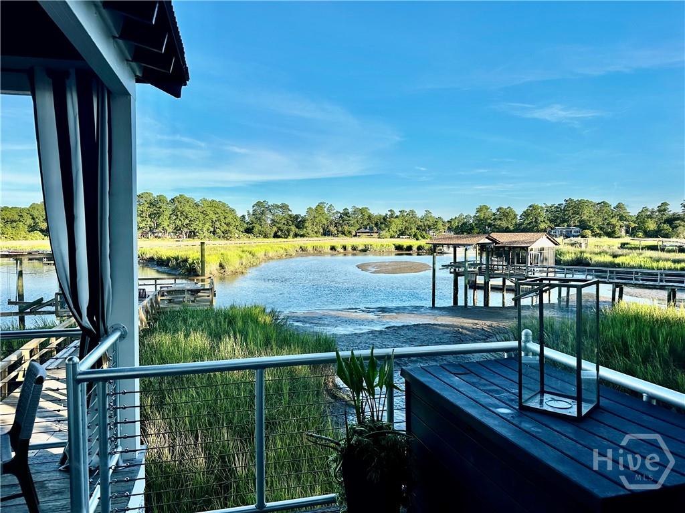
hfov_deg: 71.6
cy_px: 256
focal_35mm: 24
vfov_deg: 56.8
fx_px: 475
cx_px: 342
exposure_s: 1/2410
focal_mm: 6.86
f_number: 1.78
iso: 80
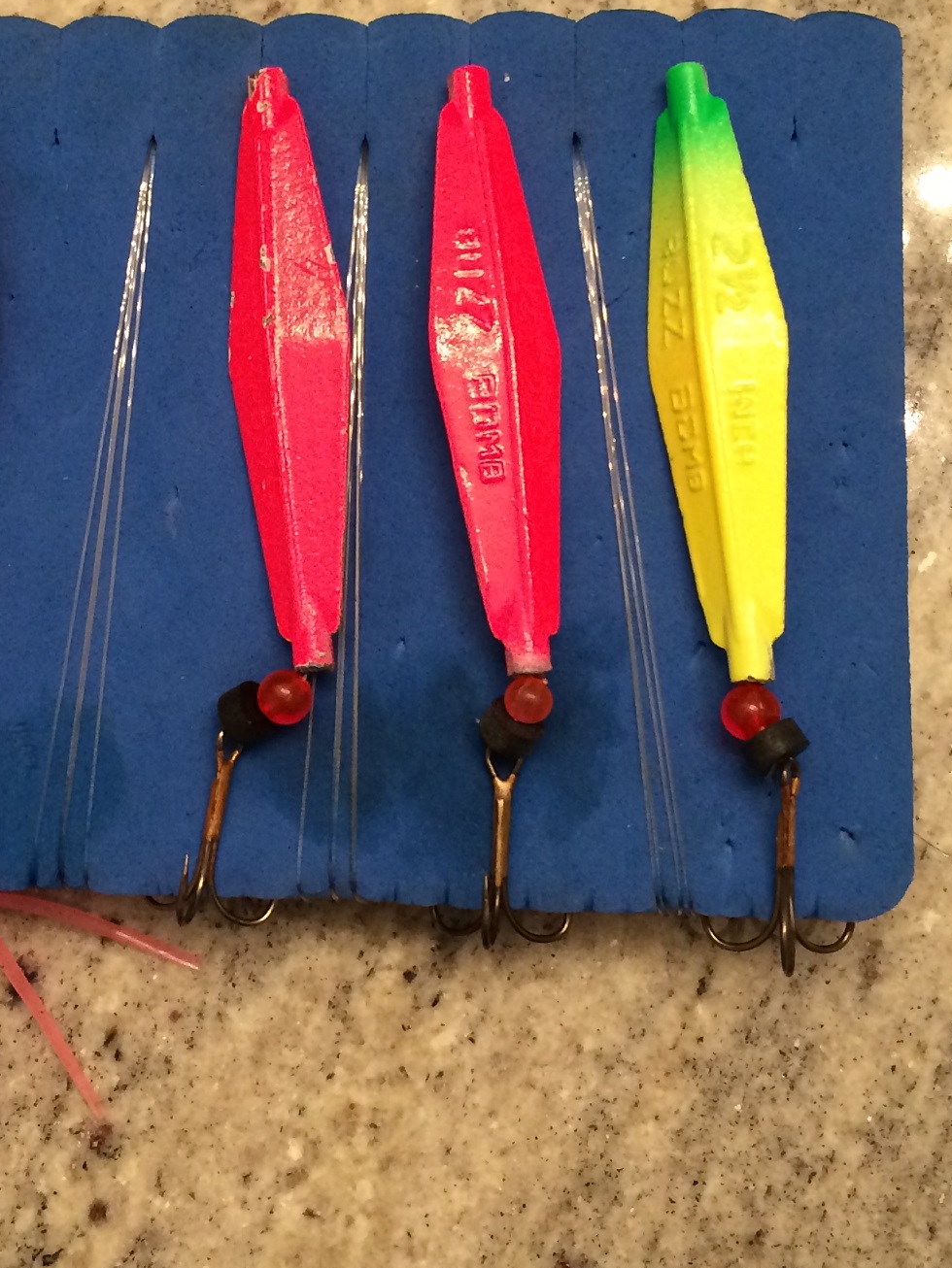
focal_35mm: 60
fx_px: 2199
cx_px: 229
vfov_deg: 32.0
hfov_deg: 24.1
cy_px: 484
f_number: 2.2
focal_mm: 4.12
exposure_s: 1/30
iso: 160
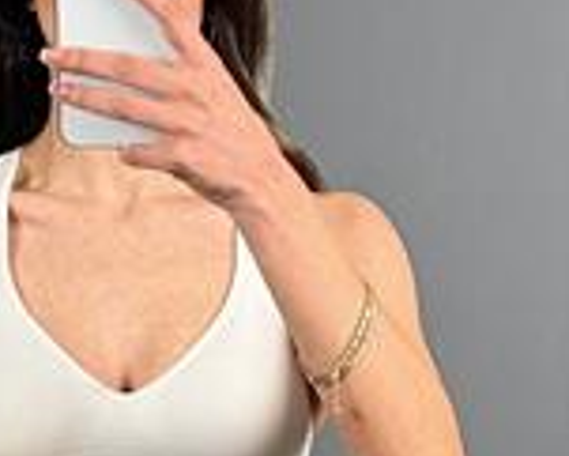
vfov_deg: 10.4
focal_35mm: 146
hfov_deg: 13.2
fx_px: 2460
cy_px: 546
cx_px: 205
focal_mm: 6.86
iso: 125
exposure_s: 1/121
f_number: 1.78
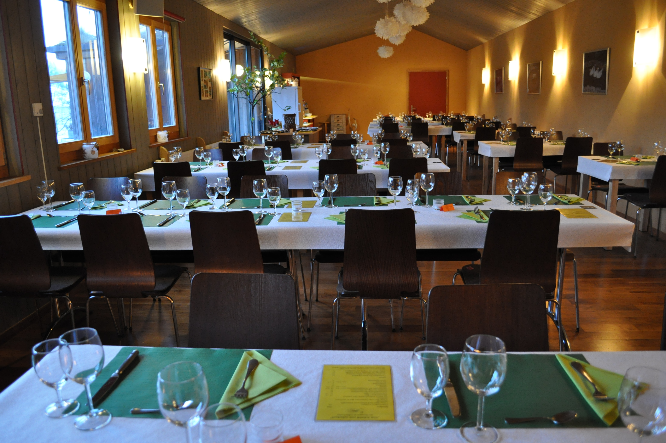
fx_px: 499
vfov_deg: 47.8
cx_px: 333
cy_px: 222
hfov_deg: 67.4
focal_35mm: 27
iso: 1600
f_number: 3.5
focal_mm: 18
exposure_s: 1/15
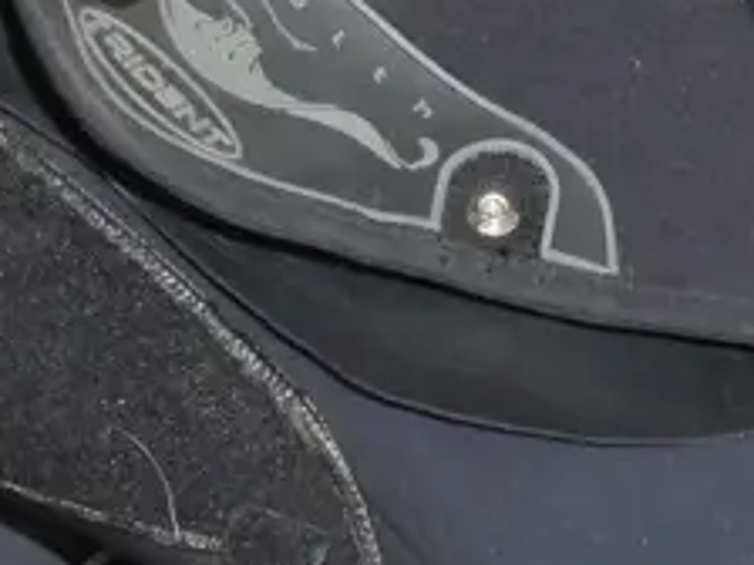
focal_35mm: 229
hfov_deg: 8.6
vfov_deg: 6.5
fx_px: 4988
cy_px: 52
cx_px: 168
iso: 2000
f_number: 5.3
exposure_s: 1/60
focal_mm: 25
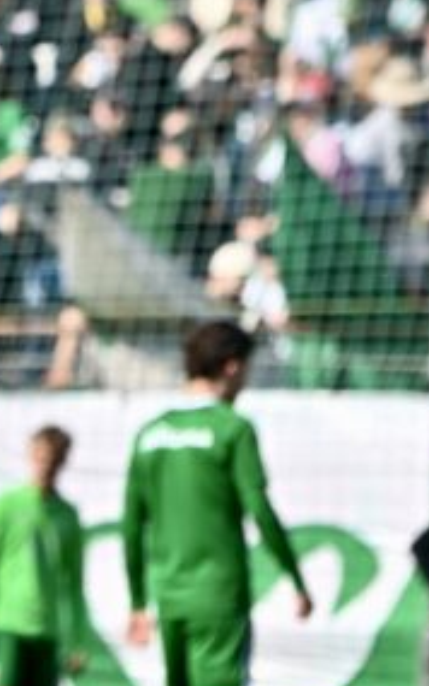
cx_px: -769
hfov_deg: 1.4
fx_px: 17106
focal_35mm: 914
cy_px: 422
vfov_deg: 2.3
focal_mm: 250
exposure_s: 1/1250
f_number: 5.6
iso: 200
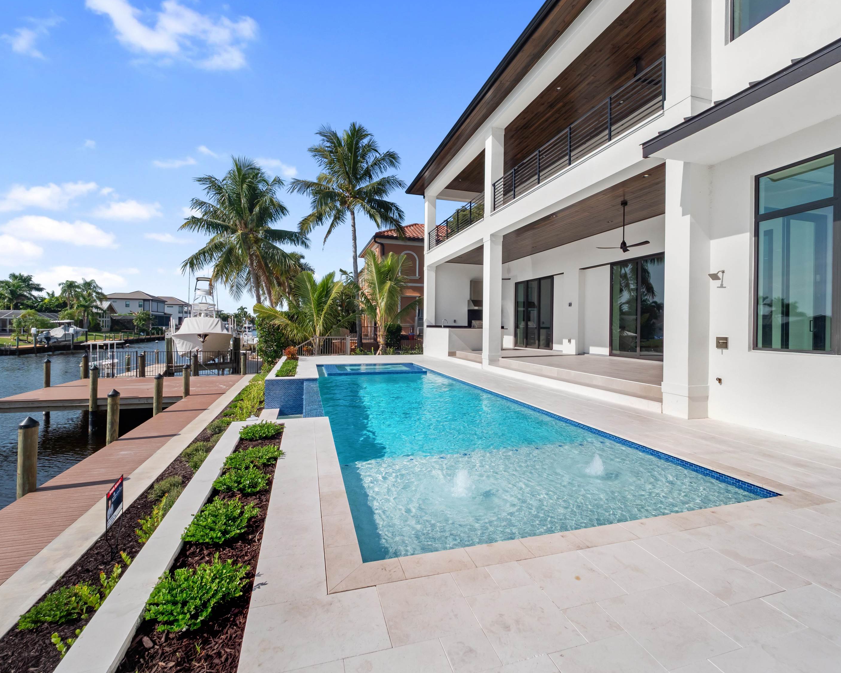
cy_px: 329
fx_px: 373
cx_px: 427
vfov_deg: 84.0
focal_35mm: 15
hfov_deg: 96.8
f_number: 7.1
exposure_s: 1/800
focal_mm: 7
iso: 200
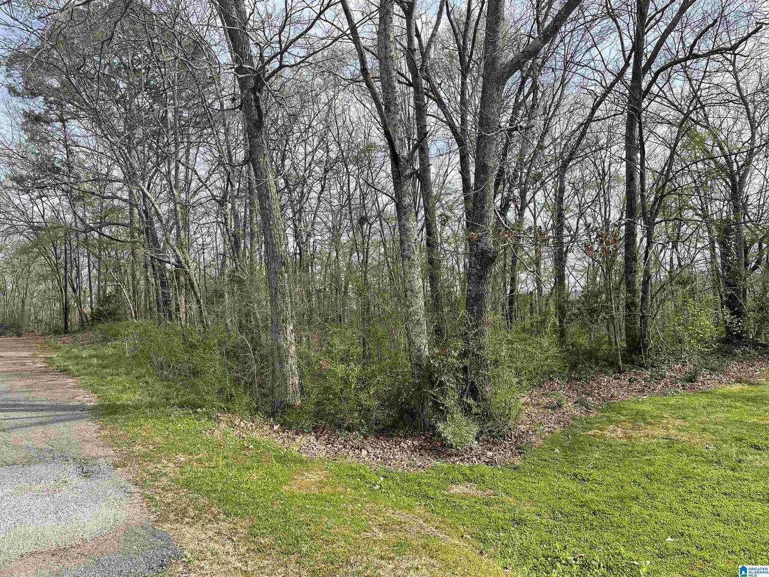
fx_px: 578
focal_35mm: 26
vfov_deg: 53.1
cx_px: 384
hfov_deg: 67.3
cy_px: 288
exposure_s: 1/1642
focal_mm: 4.2
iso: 32
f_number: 1.6
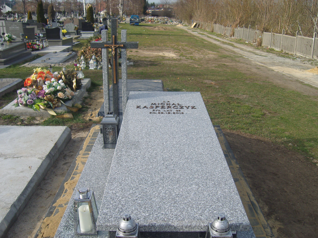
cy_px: 119
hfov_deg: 54.0
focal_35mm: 34
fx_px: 312
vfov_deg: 41.8
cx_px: 159
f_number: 7
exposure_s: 1/250
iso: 100
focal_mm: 7.3
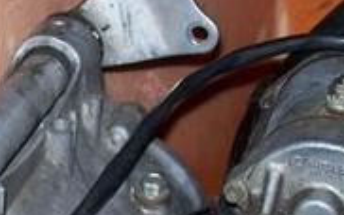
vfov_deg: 9.7
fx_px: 1257
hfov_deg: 15.2
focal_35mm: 134
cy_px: 256
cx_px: -38
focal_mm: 6
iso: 80
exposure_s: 1/64
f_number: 2.7
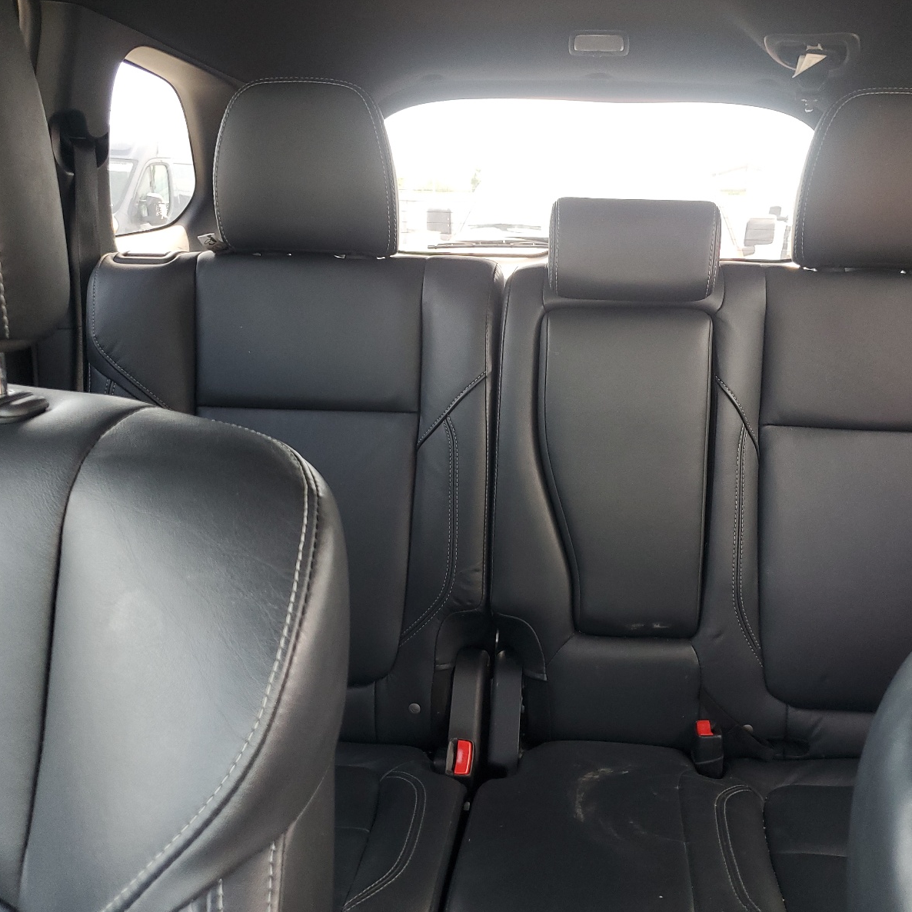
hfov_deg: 52.3
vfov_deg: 52.5
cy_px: 454
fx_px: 924
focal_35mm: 31
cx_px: 531
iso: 97
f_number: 1.5
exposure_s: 1/120
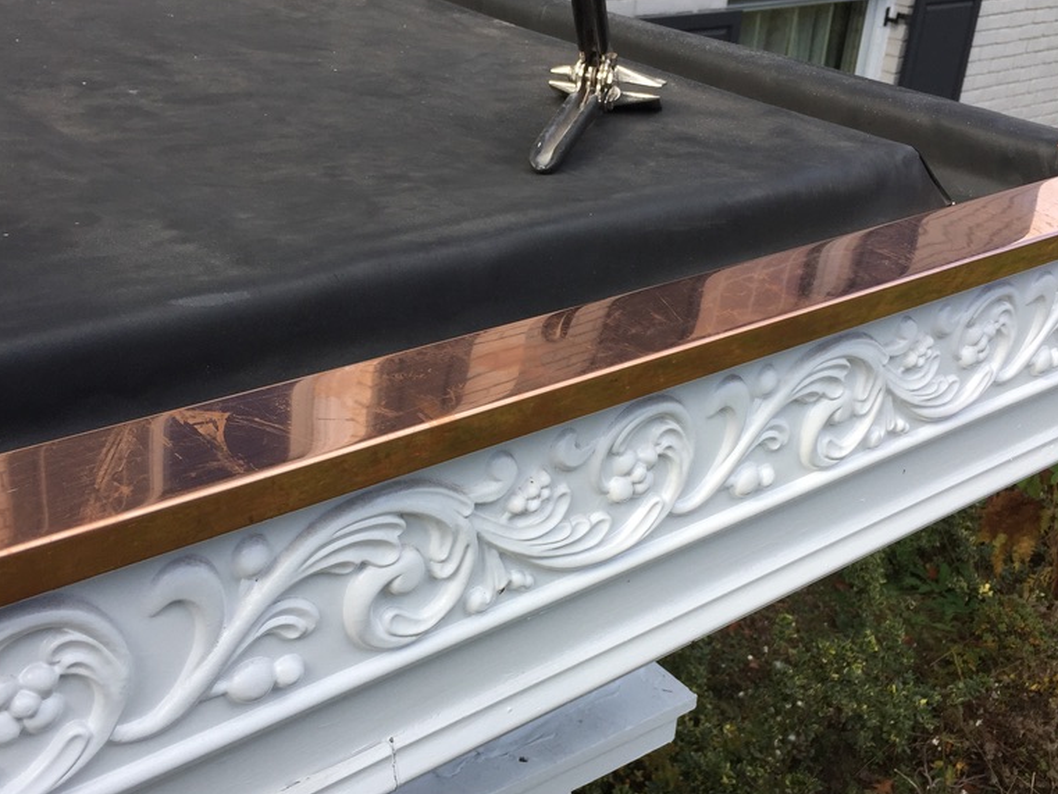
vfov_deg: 36.8
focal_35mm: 39
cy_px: 430
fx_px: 1192
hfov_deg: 47.9
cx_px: 541
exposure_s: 1/618
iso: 32
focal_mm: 4.15
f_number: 2.2
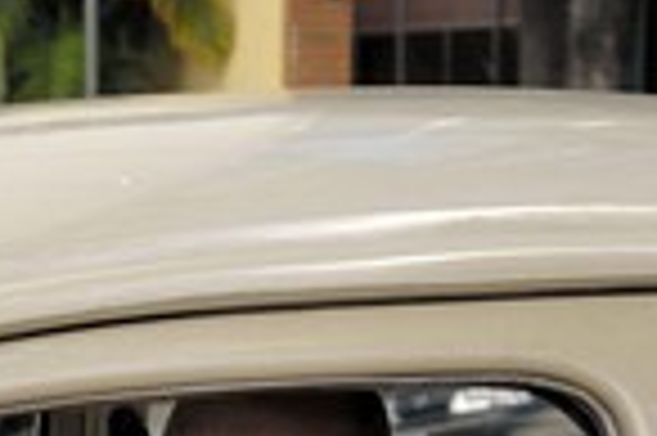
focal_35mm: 225
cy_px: 580
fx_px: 4102
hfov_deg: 9.0
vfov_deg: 6.0
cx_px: -263
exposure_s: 1/100
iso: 100
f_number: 5.6
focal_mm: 52
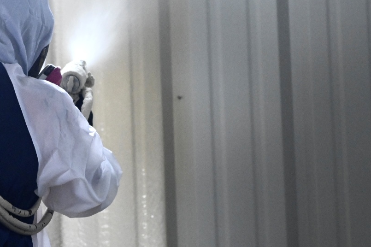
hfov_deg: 4.5
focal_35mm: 453
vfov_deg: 3.0
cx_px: 61
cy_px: 130
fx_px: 4666
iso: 2000
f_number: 2.8
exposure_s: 1/500
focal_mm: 150
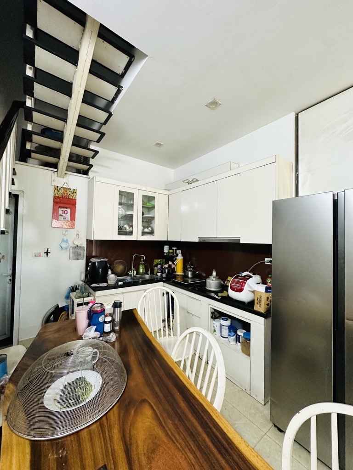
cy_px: 235
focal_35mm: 14
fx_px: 190
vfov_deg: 102.1
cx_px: 176
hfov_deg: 85.7
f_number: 2.2
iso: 400
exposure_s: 1/50
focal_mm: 2.22
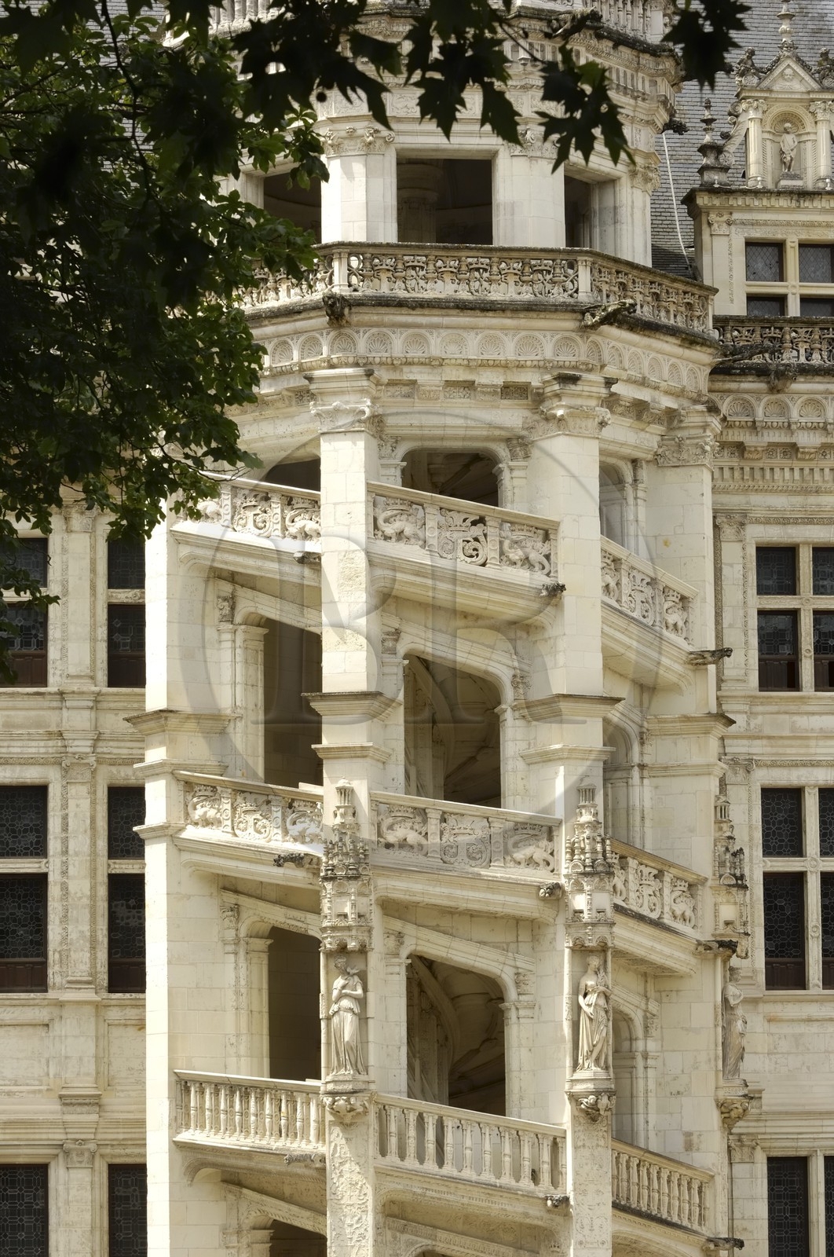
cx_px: 417
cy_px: 628
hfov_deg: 10.6
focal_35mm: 129
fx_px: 4496
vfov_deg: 15.9
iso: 100
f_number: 11
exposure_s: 1/60
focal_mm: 86
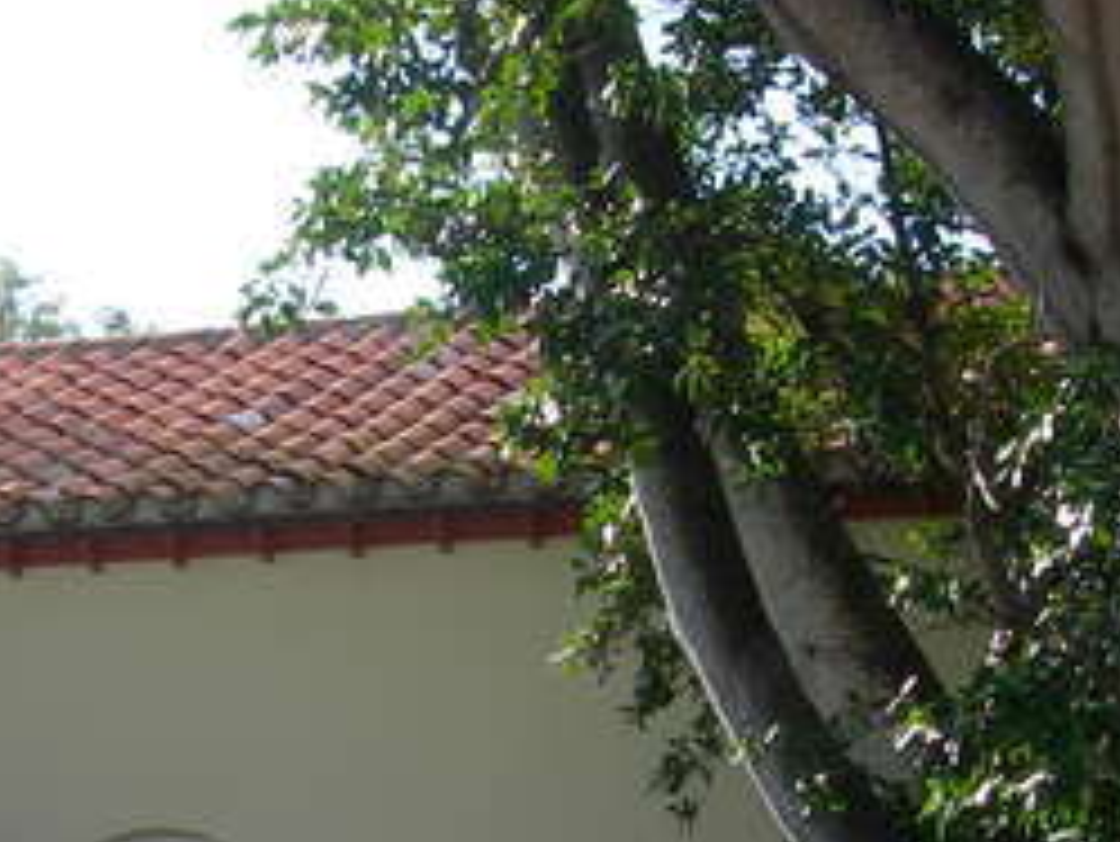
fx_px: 3949
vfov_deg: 12.0
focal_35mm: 122
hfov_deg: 15.6
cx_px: -157
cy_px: 937
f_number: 4.8
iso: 50
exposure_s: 1/215
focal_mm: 7.8
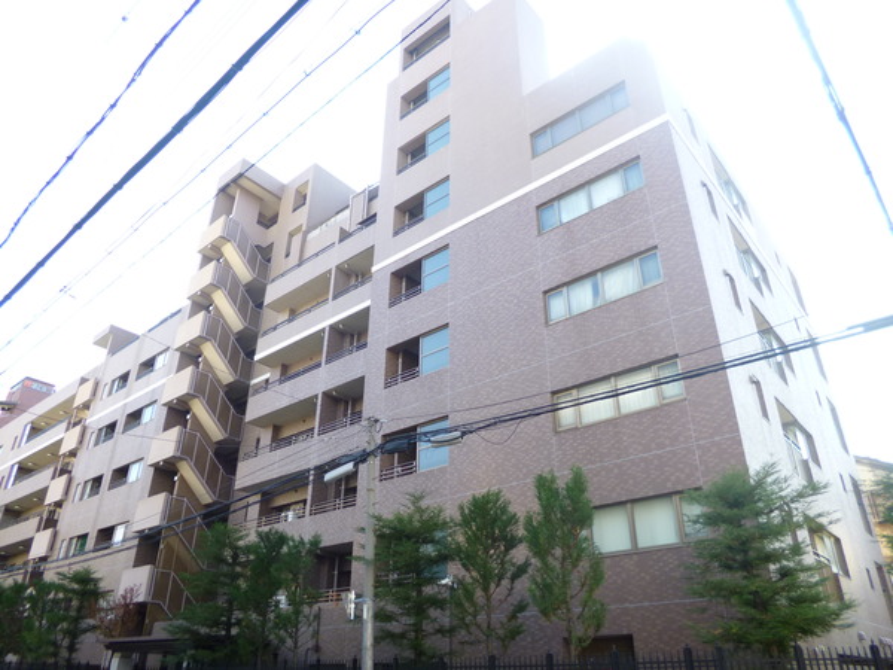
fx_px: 619
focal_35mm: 24
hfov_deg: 71.6
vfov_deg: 56.8
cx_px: 446
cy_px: 335
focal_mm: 4.3
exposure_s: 1/125
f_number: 2.5
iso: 100
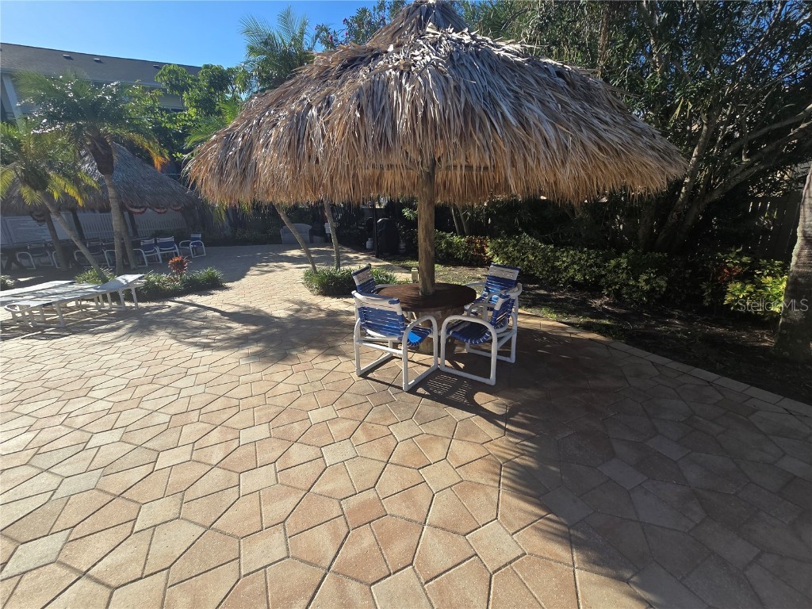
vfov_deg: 89.9
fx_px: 305
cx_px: 406
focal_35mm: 13
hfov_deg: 106.2
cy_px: 304
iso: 50
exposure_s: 1/1677
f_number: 2.2
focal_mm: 2.2
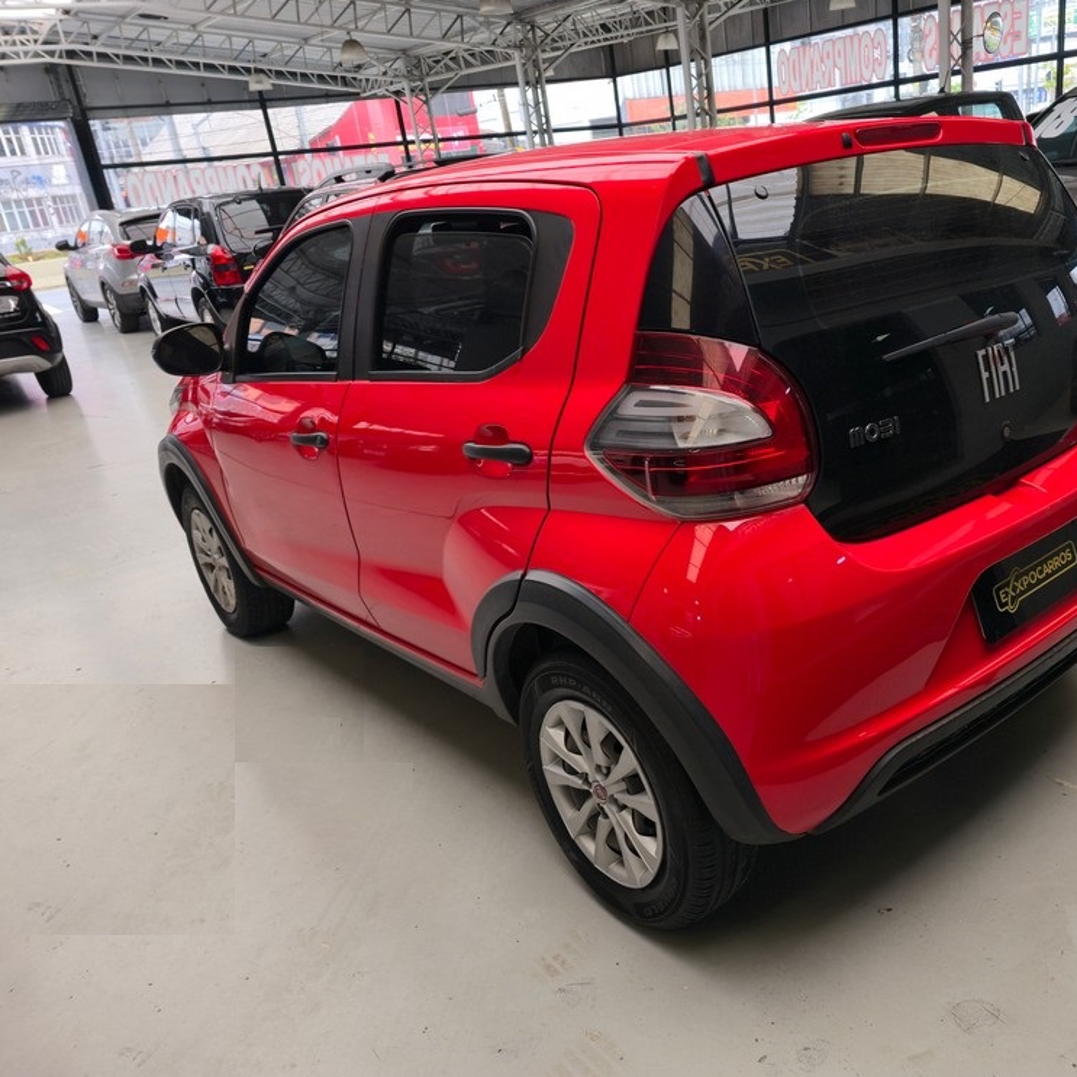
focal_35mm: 28
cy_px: 528
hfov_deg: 56.4
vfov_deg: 57.3
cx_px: 693
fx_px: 986
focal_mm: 6.3
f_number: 1.7
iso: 25
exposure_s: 1/60
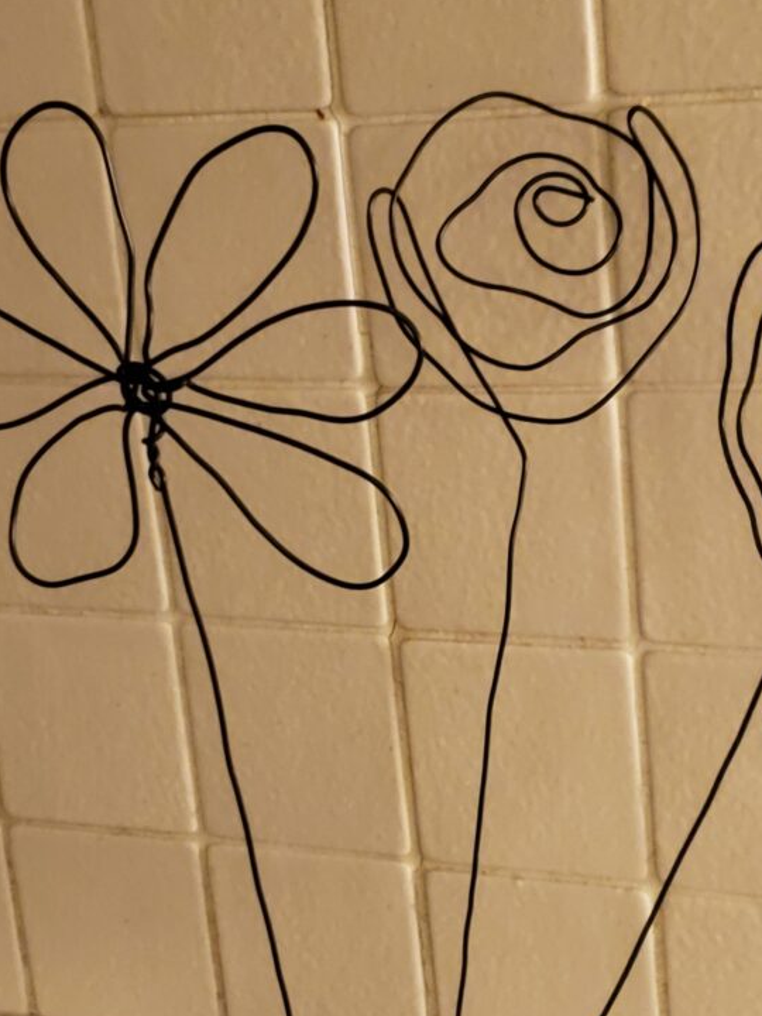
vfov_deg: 49.6
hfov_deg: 38.5
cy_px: 645
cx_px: 468
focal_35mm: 37
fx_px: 1086
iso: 800
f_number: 1.5
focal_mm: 4.3
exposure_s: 1/50
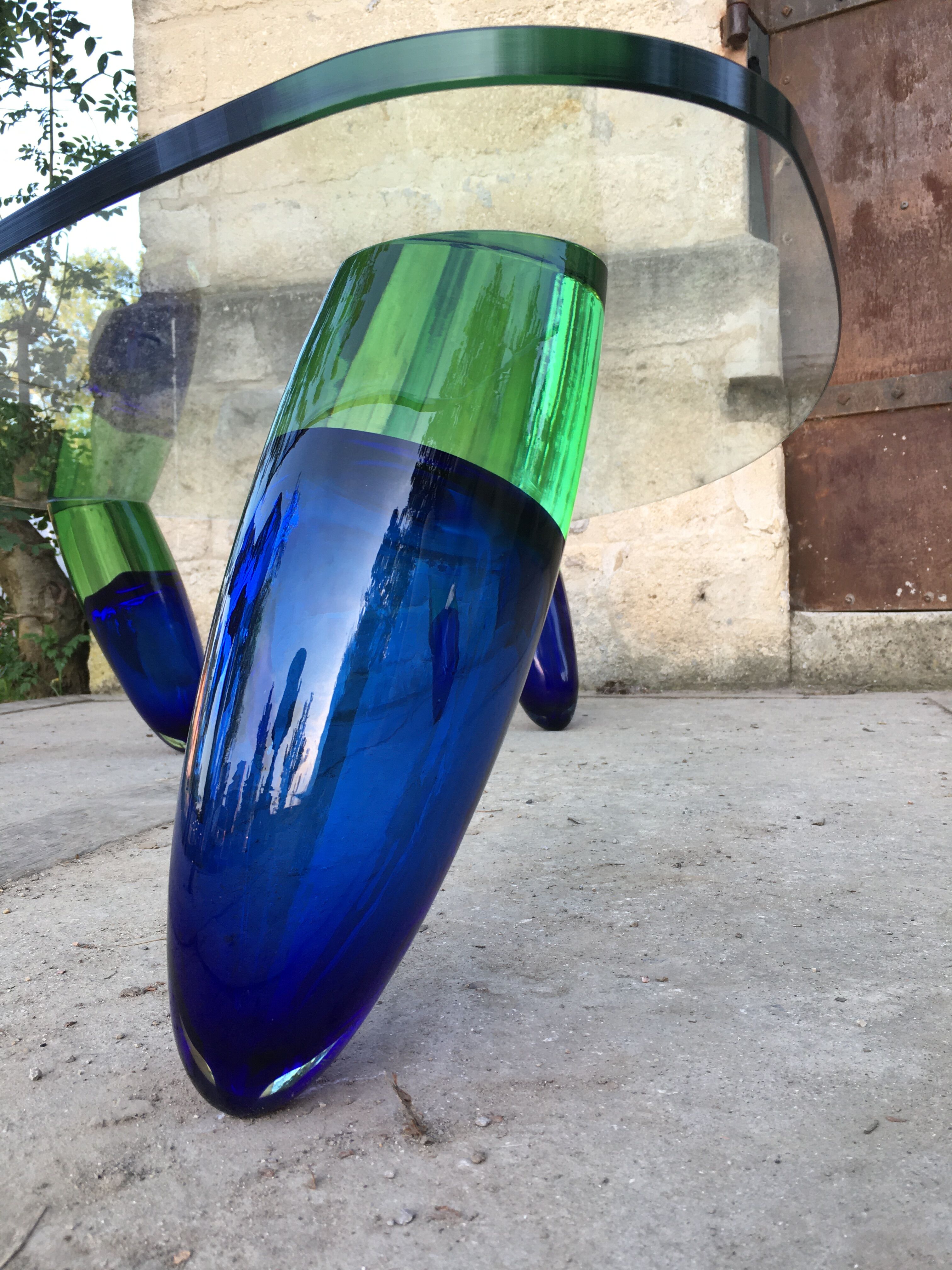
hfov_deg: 48.2
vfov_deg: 61.7
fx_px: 1063
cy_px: 635
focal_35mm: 29
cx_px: 476
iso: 25
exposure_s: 1/100
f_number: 2.2
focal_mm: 4.15
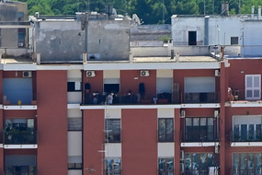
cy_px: 379
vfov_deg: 2.0
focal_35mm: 683
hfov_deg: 3.0
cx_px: 92
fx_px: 4970
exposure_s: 1/1000
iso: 200
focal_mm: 120
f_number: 4
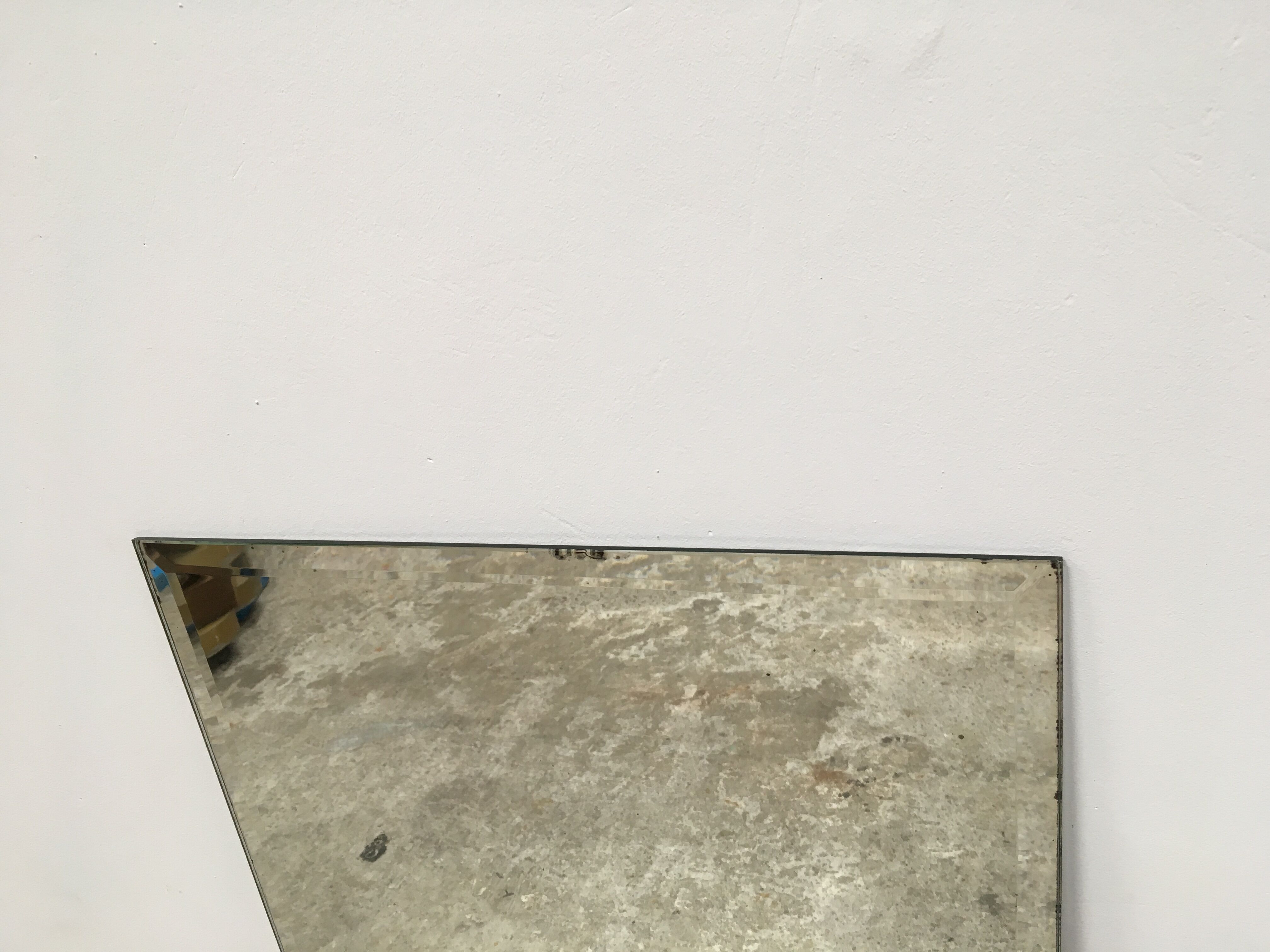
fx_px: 1064
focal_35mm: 29
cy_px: 476
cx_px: 635
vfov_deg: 48.2
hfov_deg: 61.7
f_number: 2.2
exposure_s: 1/33
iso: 25
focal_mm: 4.15
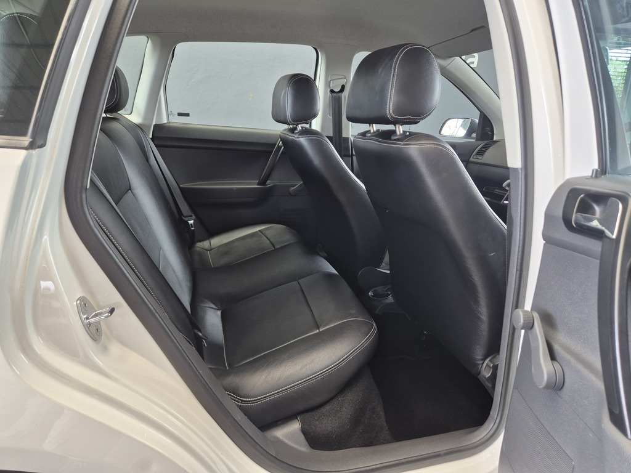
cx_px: 316
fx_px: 419
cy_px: 236
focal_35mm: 23
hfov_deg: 73.9
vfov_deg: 58.9
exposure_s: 1/100
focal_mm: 5.4
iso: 125
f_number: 1.8
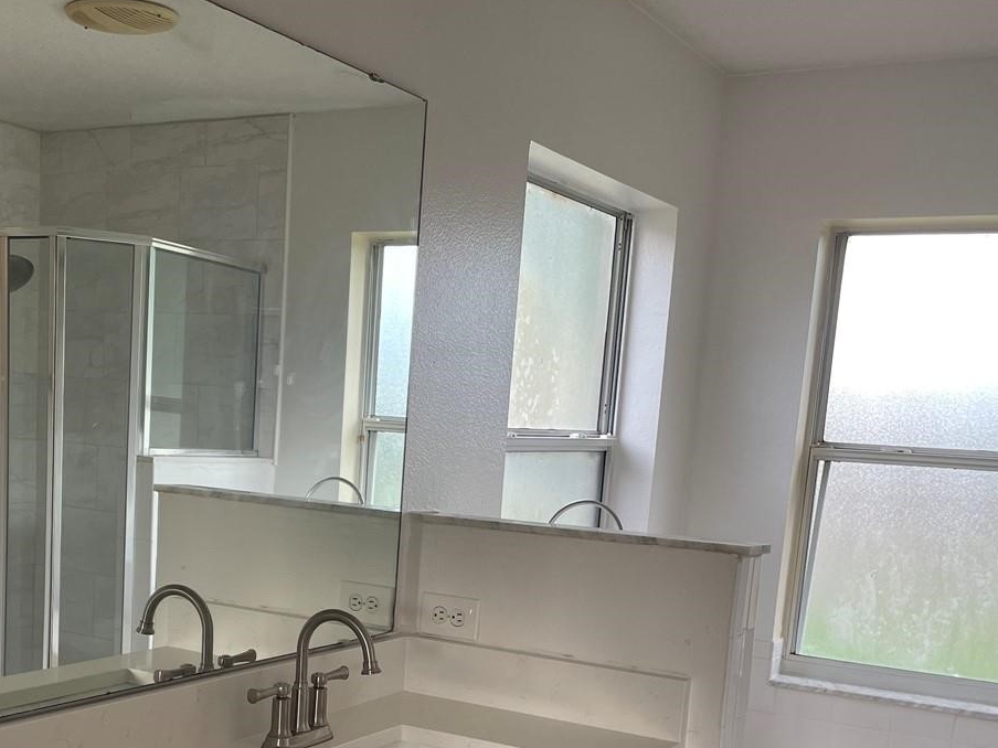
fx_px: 1326
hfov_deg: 40.8
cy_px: 651
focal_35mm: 46
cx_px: 349
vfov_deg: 30.3
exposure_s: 1/60
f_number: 1.6
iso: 64
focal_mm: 4.2
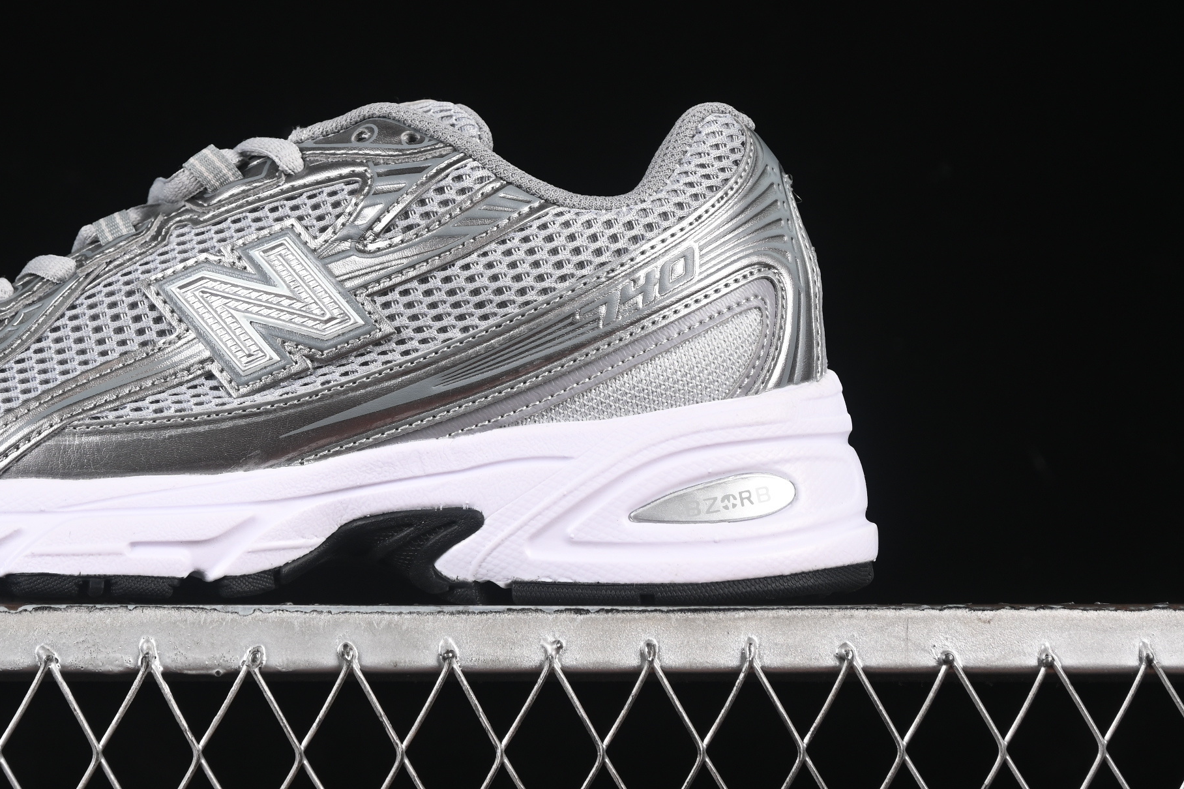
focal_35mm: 115
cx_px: 305
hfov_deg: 17.7
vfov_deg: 11.9
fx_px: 3781
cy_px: 230
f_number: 6.3
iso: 160
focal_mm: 50
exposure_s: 1/60
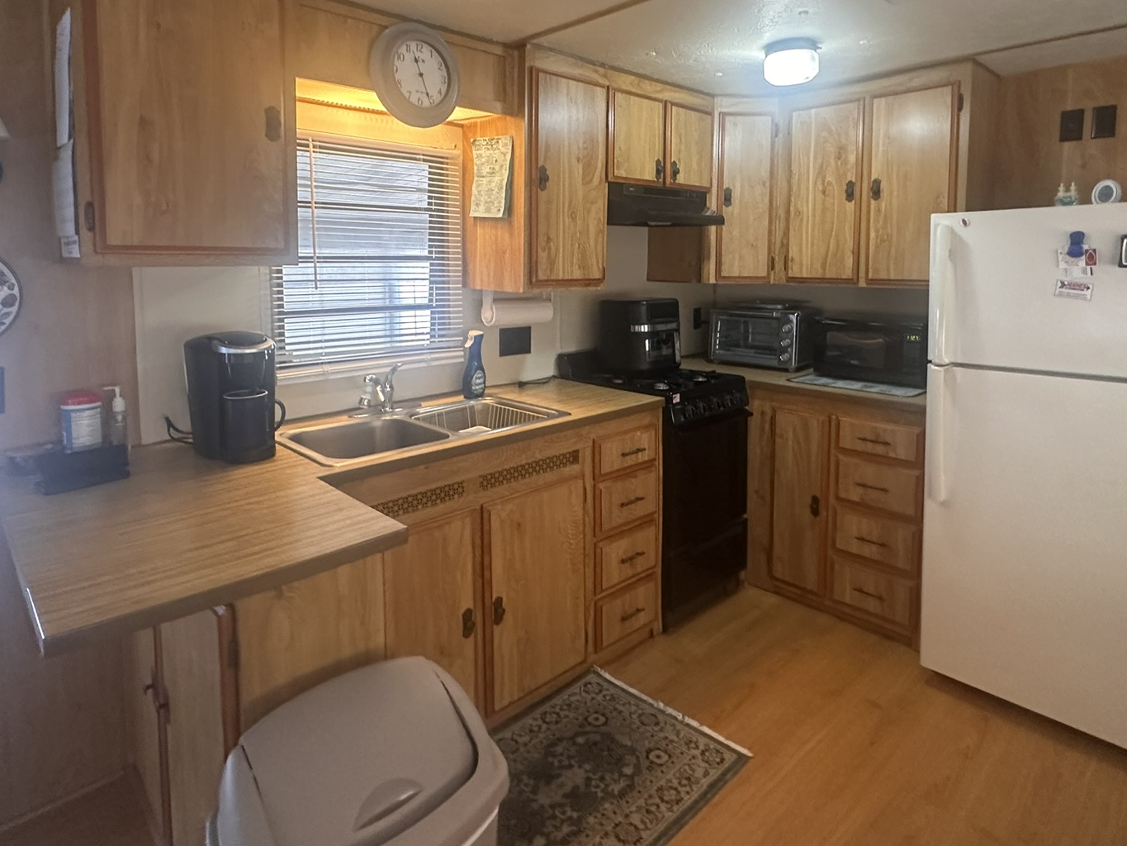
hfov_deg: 79.0
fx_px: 684
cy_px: 309
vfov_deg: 62.4
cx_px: 584
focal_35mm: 21
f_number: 2.2
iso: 320
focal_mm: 2.22
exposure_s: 1/60
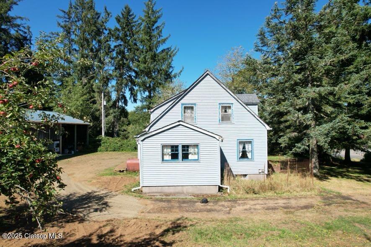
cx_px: 186
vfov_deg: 57.2
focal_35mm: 22
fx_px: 227
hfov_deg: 78.6
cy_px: 124
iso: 100
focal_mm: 8.38
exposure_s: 1/1250
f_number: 2.8
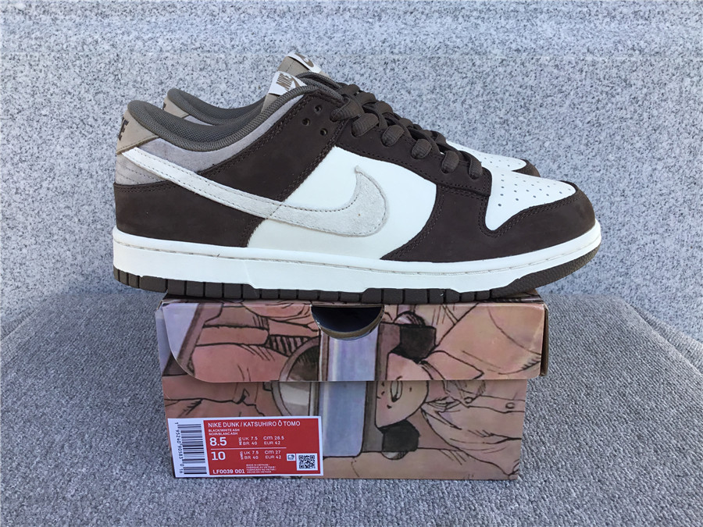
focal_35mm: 31
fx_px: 630
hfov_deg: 58.4
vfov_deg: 45.4
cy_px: 264
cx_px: 352
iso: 25
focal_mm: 3.3
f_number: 2.4
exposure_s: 1/440
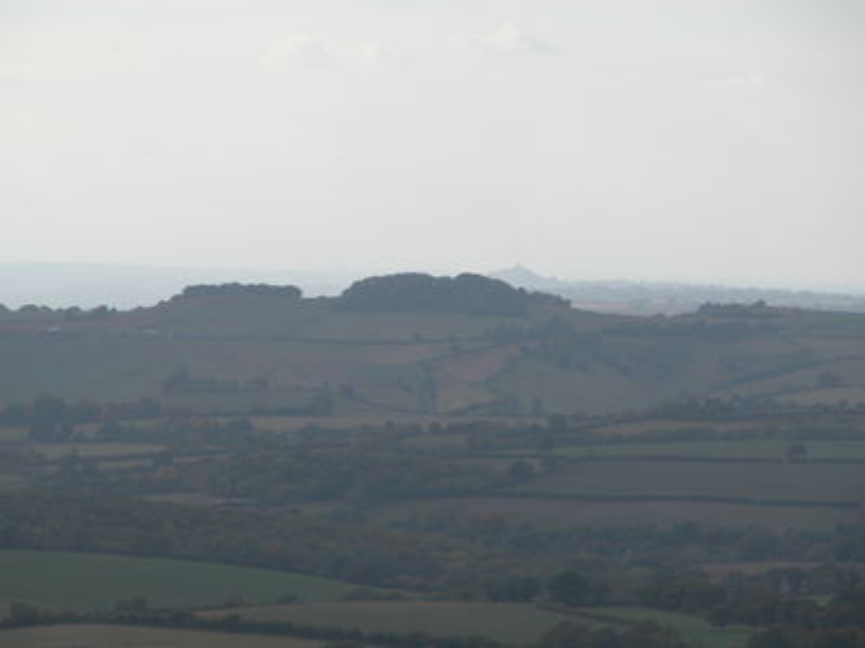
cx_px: 432
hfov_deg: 7.1
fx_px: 6997
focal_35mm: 280
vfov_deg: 5.3
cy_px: 324
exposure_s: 1/332
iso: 100
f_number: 5.9
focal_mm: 71.2
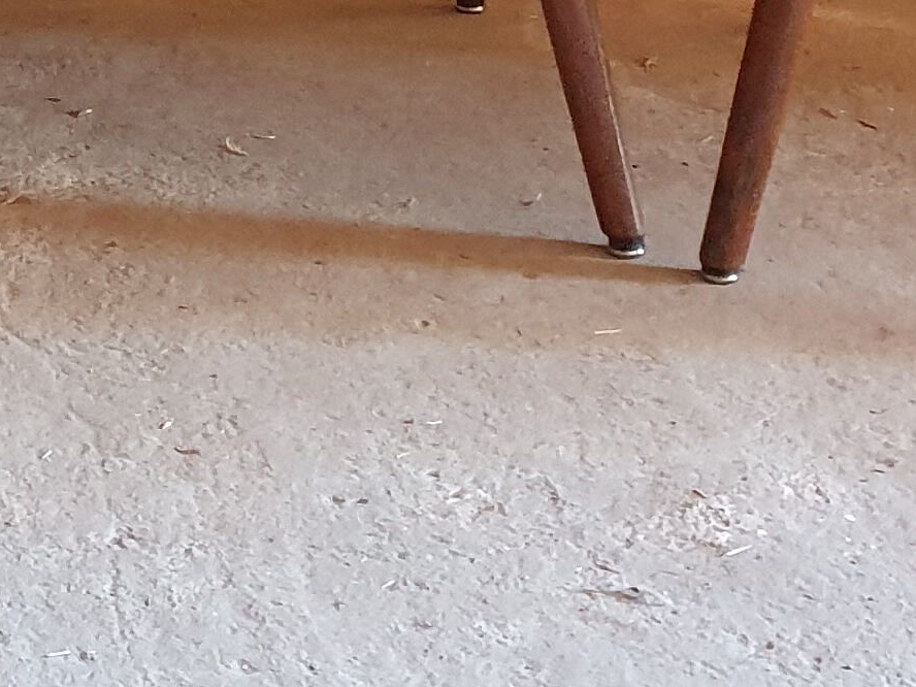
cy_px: -528
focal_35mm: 118
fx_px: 3122
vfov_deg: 11.7
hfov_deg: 15.7
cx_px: -344
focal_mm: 4.32
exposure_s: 1/50
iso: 400
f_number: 1.5
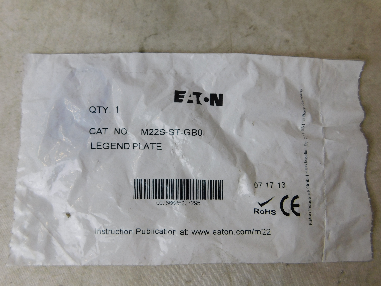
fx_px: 253
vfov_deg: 58.9
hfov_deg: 73.9
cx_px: 190
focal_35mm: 23
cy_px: 143
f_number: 3
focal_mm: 4
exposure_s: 1/50
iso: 125
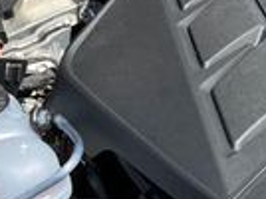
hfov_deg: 13.9
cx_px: 385
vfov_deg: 11.0
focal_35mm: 134
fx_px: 1028
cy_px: 113
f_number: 1.8
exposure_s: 1/489
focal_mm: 3.99
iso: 20
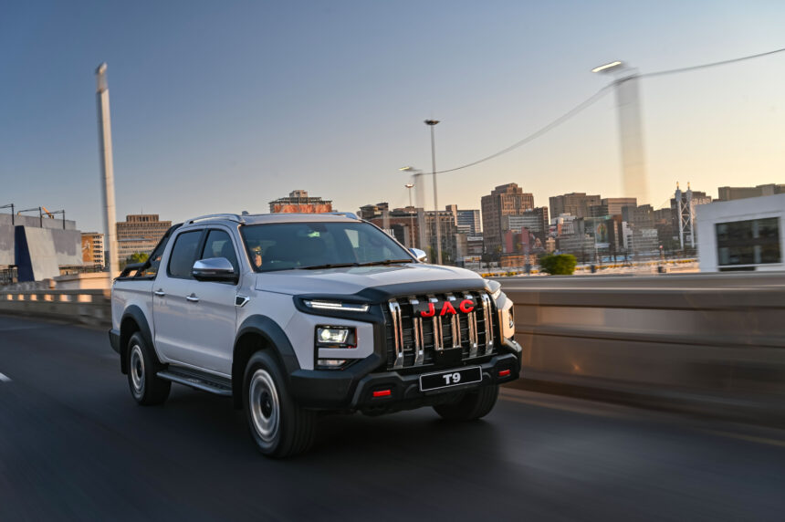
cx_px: 392
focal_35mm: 35
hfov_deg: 54.5
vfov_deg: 37.8
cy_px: 261
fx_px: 763
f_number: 8
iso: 100
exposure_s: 1/25
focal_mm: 35
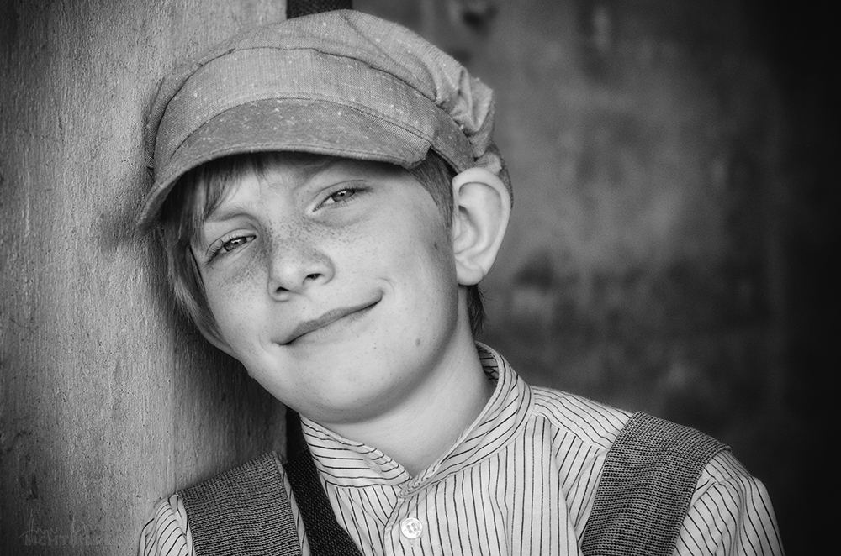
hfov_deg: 19.5
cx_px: 420
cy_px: 278
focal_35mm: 105
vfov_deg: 13.0
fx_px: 2447
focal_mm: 70
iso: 800
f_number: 6.3
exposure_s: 1/640
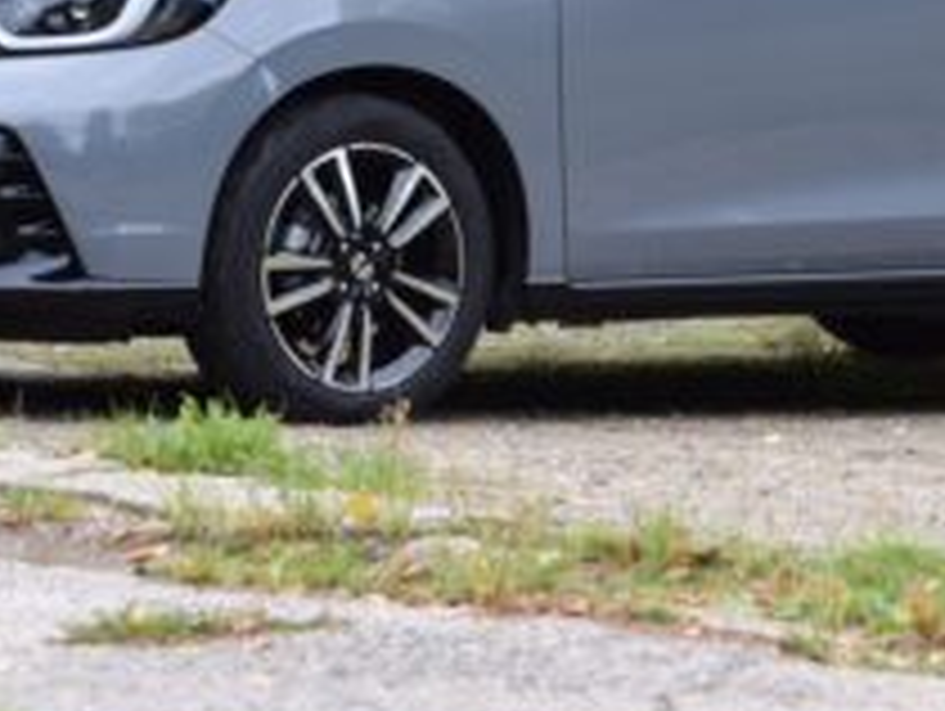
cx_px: 567
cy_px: -56
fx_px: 11916
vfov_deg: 3.4
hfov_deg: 4.5
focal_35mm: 436
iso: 400
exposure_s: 1/250
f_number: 8
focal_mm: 116
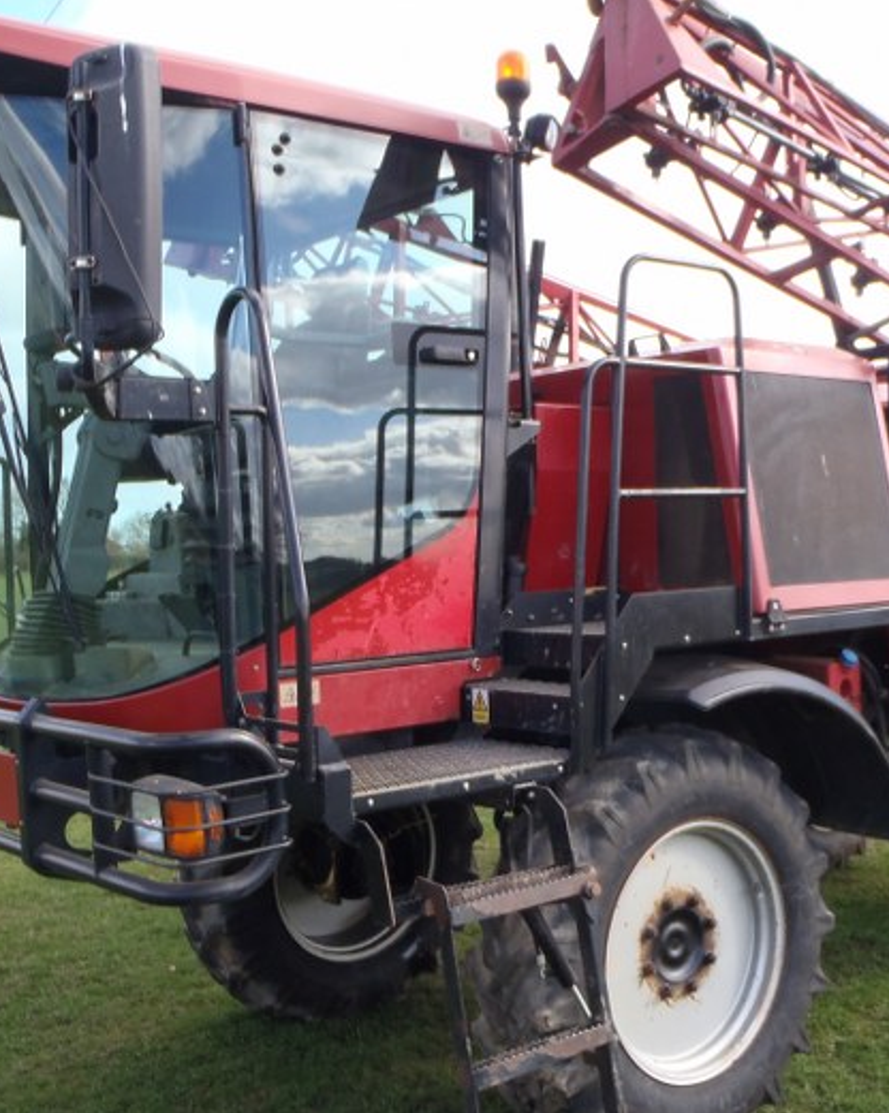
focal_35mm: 42
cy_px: 532
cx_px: 586
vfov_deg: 43.8
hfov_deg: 35.3
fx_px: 1383
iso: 80
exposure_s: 1/125
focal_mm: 5
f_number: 4.5
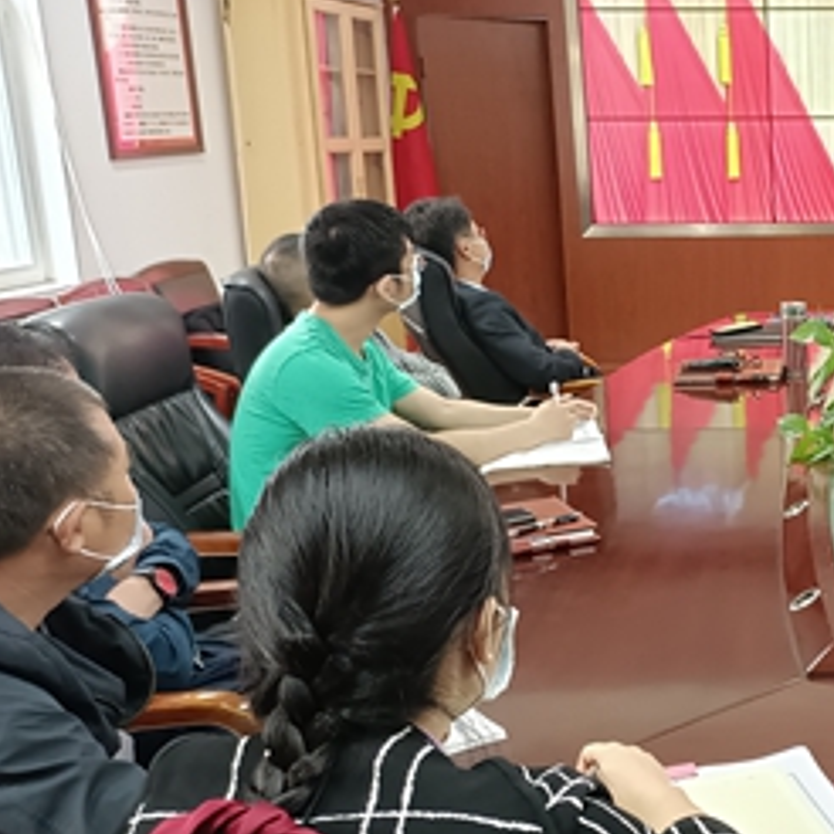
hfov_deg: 28.4
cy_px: 492
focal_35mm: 54
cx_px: 942
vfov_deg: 31.6
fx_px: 1472
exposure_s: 1/33.3
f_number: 1.79
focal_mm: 4.75
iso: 636
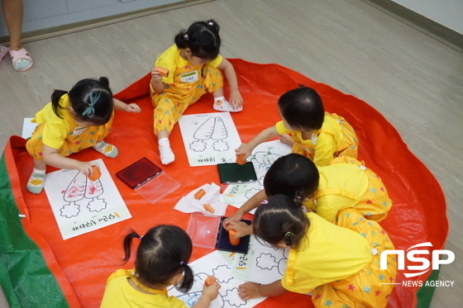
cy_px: 154
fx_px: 482
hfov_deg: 51.3
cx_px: 232
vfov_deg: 35.5
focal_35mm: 38
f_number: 5.6
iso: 6400
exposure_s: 1/250
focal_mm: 25
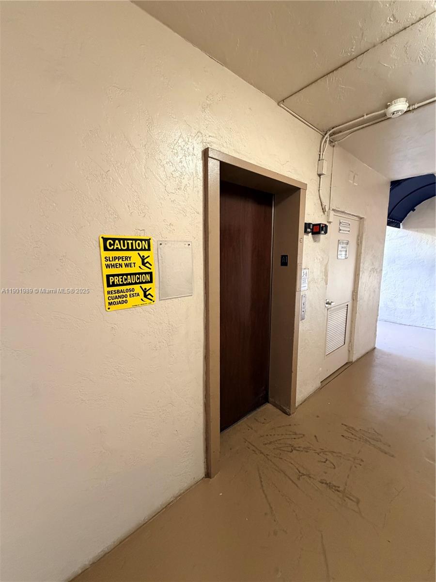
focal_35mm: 14
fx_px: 235
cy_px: 291
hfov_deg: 85.7
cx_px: 218
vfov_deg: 102.1
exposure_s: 1/60
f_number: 2.2
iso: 640
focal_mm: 2.22
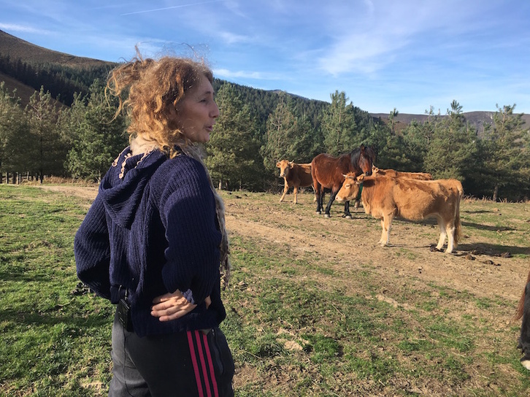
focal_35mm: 29
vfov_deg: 48.2
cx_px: 265
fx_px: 444
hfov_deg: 61.7
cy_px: 198
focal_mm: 4.15
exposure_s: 1/1054
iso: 25
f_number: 2.2
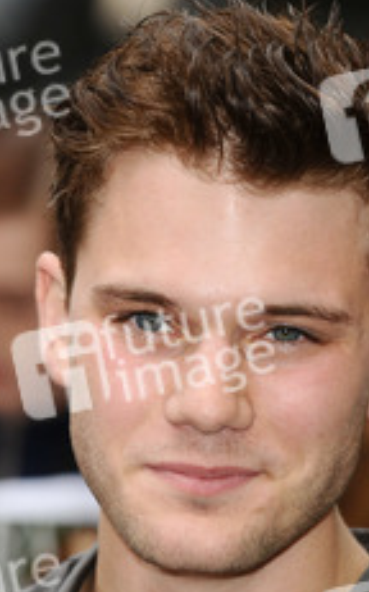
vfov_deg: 7.1
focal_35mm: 297
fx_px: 4788
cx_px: 219
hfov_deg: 4.4
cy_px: 487
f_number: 4
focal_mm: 112
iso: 320
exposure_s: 1/200
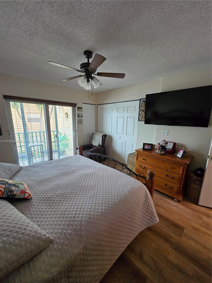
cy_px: 142
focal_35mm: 13
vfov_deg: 106.2
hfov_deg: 89.9
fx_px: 106
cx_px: 106
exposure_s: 1/60
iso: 125
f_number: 2.2
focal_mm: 1.7
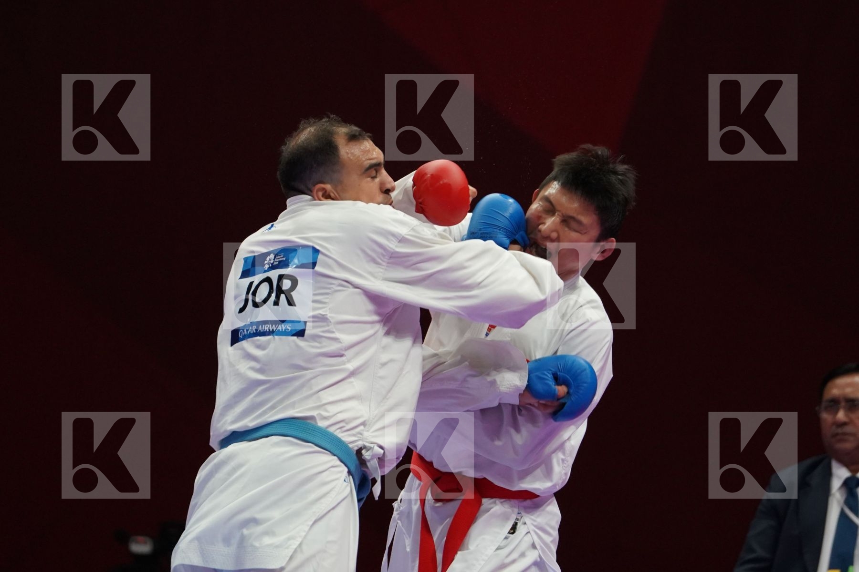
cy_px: 286
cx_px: 430
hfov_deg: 4.9
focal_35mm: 420
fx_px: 10021
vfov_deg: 3.3
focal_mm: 280
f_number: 4
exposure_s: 1/1000
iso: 3200
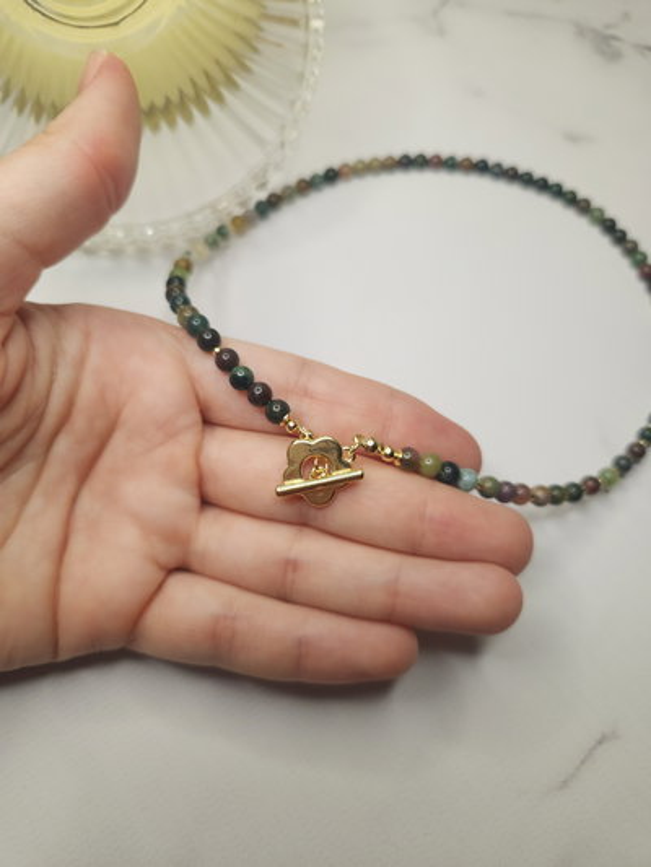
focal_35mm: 23
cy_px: 434
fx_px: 576
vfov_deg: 73.9
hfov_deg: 58.9
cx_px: 326
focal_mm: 5.4
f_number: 1.8
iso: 80
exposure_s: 1/50
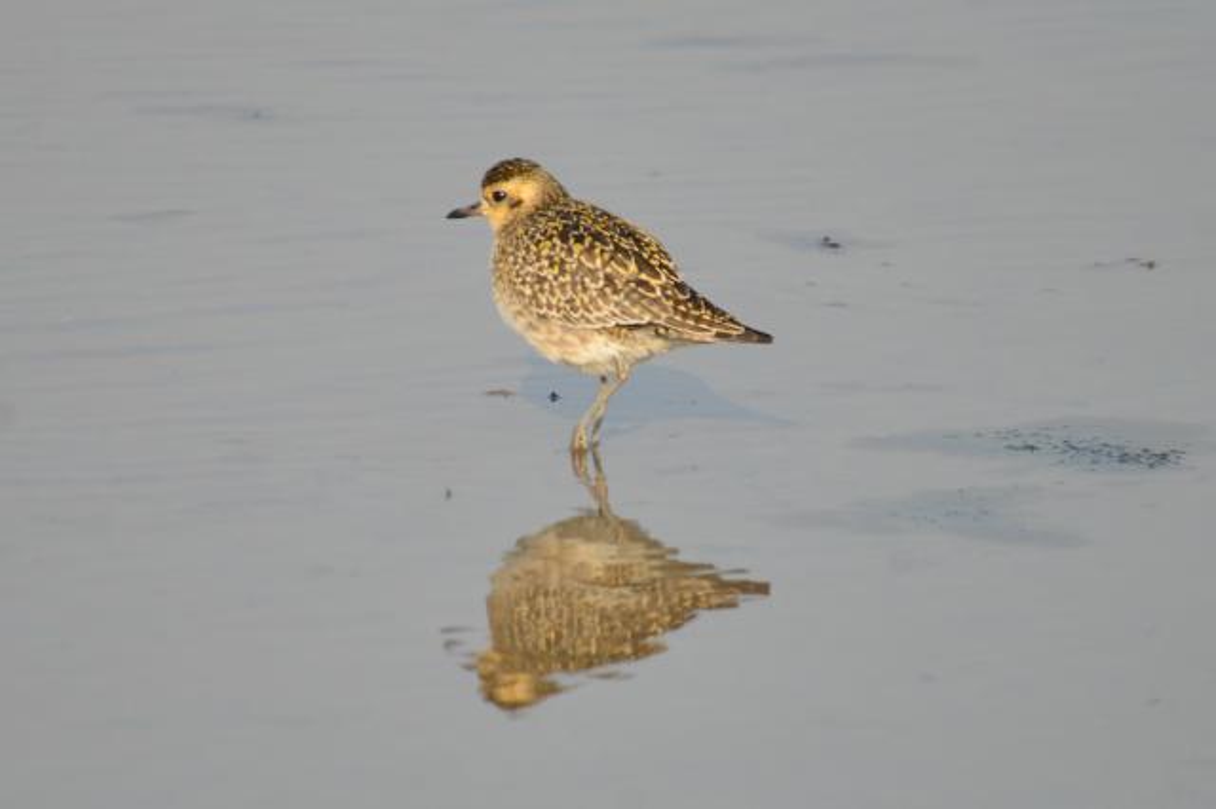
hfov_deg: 4.1
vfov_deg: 2.7
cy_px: 404
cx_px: 608
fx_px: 16879
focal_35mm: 500
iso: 200
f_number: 6.3
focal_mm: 500
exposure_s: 1/400
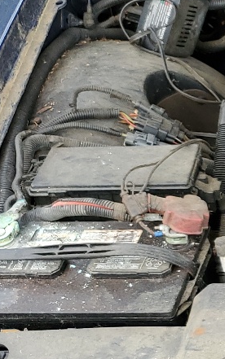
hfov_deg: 10.8
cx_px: 571
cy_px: 243
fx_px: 980
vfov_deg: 20.7
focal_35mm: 100
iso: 50
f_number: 1.5
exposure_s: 1/417
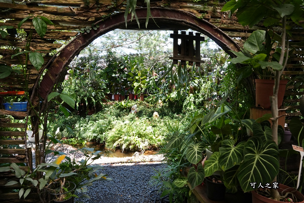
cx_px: 152
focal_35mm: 24
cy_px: 102
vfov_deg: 53.1
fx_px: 203
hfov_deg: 73.7
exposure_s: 1/250
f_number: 8
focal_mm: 24
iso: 1250
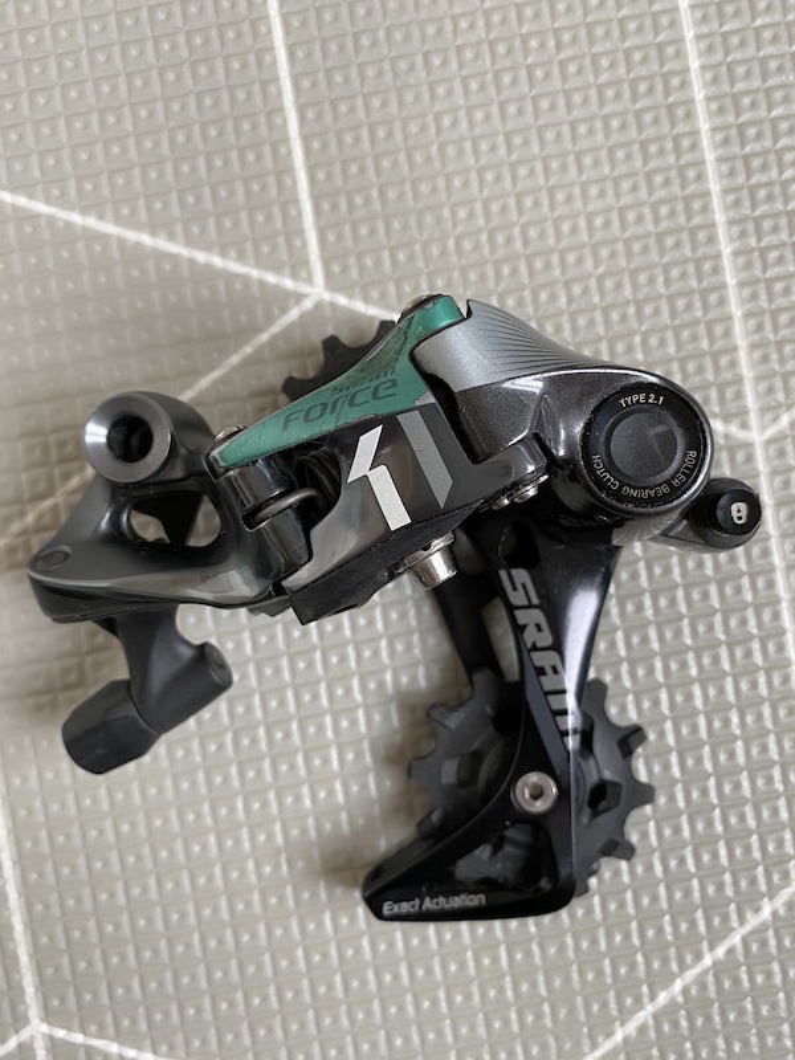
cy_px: 530
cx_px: 398
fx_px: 796
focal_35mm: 26
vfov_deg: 67.3
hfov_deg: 53.1
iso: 125
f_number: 1.8
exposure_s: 1/68
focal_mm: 4.25
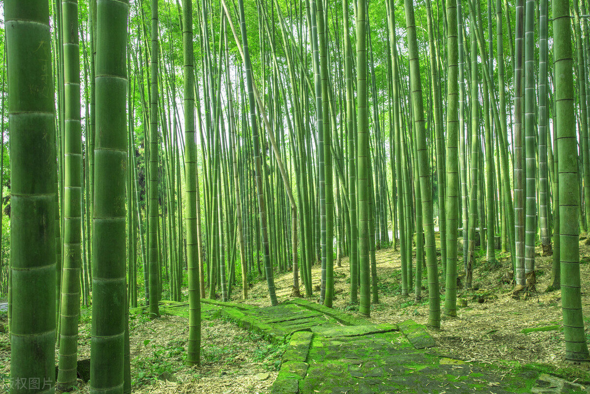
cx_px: 295
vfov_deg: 41.1
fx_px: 525
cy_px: 197
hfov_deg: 58.7
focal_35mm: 32
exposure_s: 1/100
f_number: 8
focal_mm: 32
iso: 320
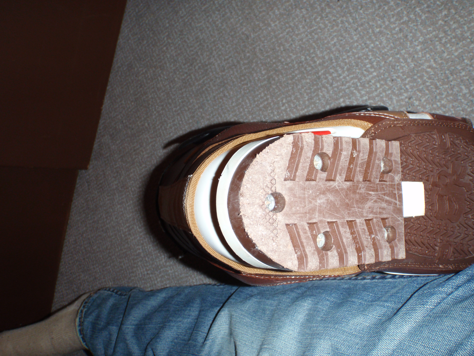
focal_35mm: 28
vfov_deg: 49.7
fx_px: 383
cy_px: 178
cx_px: 237
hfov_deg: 63.4
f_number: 3.5
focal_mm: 5
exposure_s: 1/30
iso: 100
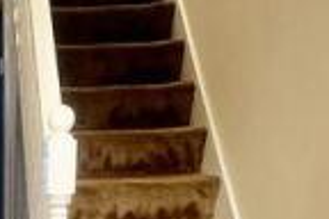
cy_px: 332
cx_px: -42
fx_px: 539
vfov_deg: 19.8
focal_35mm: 59
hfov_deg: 30.1
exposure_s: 1/50
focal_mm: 2.22
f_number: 2.2
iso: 320
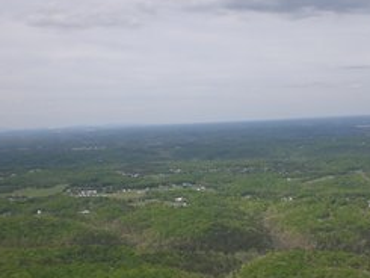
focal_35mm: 62
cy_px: 205
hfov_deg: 30.9
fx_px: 663
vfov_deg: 23.5
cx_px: 254
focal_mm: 6.3
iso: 50
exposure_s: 1/640
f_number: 4.4
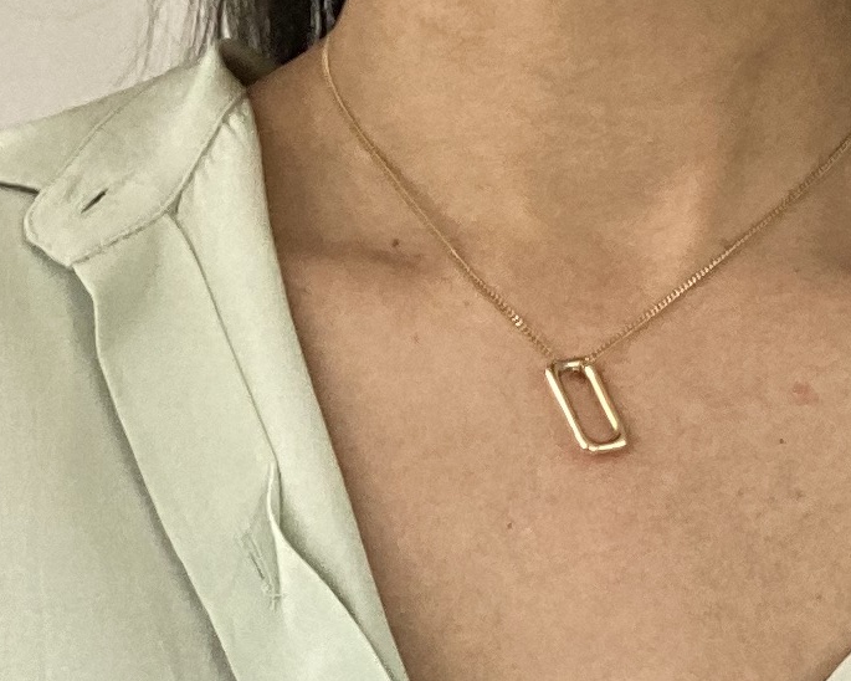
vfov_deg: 10.2
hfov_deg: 14.6
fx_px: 3325
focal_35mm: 132
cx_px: 553
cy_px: 1637
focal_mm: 2.71
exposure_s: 1/122
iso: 64
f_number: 2.2
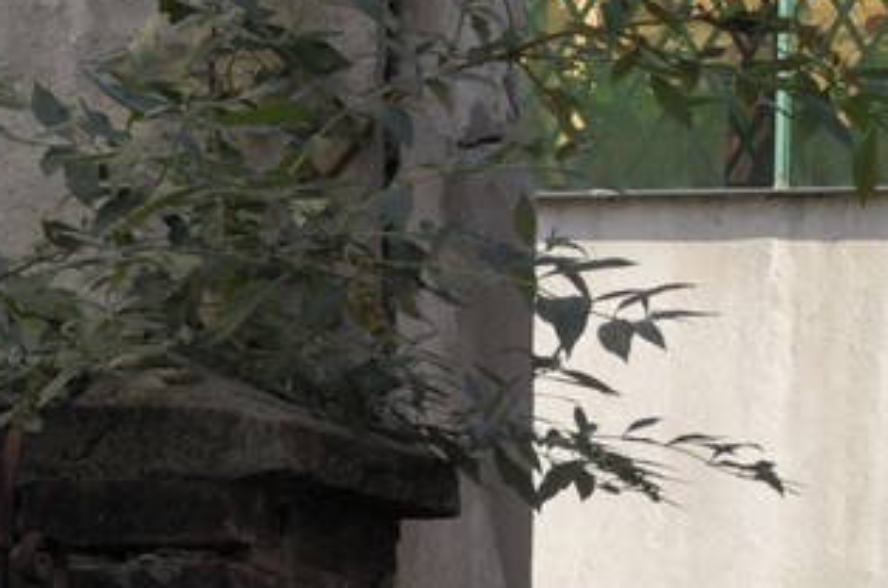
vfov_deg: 6.3
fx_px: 5268
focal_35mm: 214
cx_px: 2090
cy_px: 806
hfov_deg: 8.8
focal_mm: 28
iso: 160
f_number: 8.5
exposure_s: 1/125
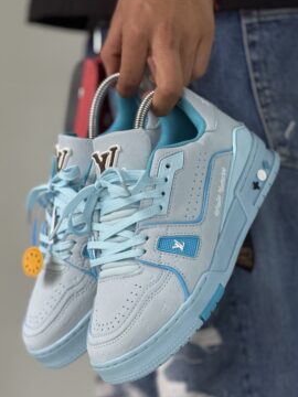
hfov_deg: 10.3
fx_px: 1653
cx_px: 125
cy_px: 230
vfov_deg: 13.7
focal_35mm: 144
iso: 320
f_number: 2.8
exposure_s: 1/120
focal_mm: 15.66
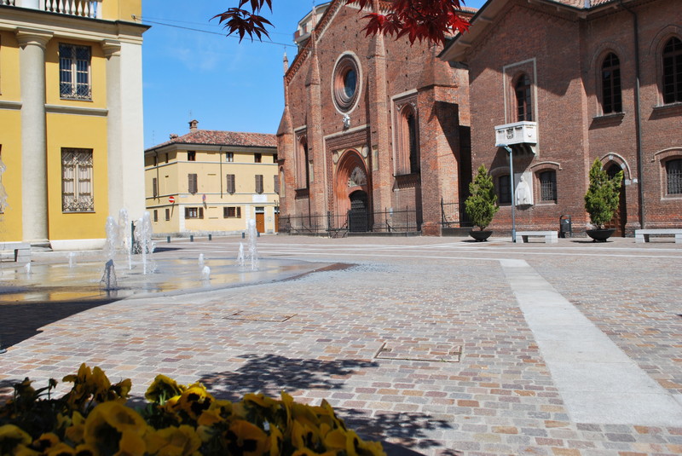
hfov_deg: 53.1
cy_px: 228
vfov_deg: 36.9
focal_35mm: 36
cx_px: 341
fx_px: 683
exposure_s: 1/250
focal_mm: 24
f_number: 8
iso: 100
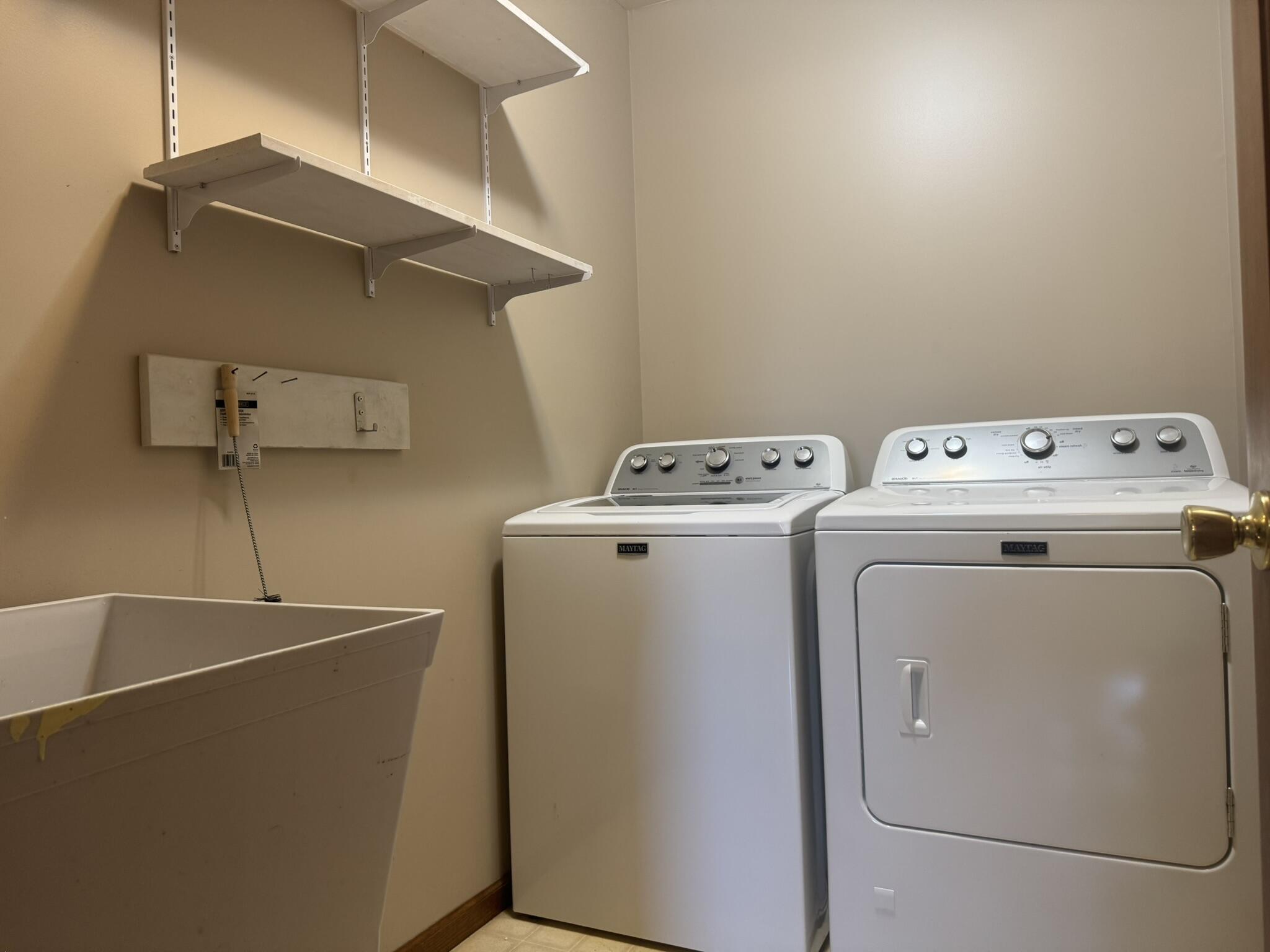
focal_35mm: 24
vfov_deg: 56.8
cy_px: 476
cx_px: 635
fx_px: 881
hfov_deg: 71.6
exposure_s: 1/60
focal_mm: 6.76
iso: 160
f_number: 1.78
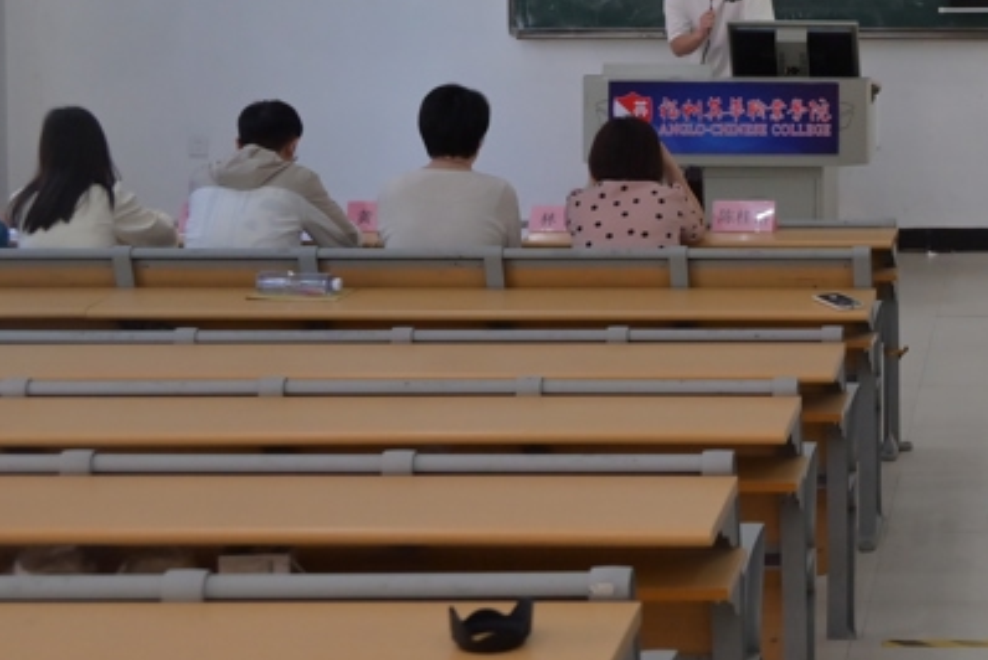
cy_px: -98
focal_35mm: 90
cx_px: 1142
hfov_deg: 21.2
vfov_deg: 14.8
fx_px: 2472
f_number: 4.8
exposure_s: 1/160
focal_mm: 35
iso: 1600
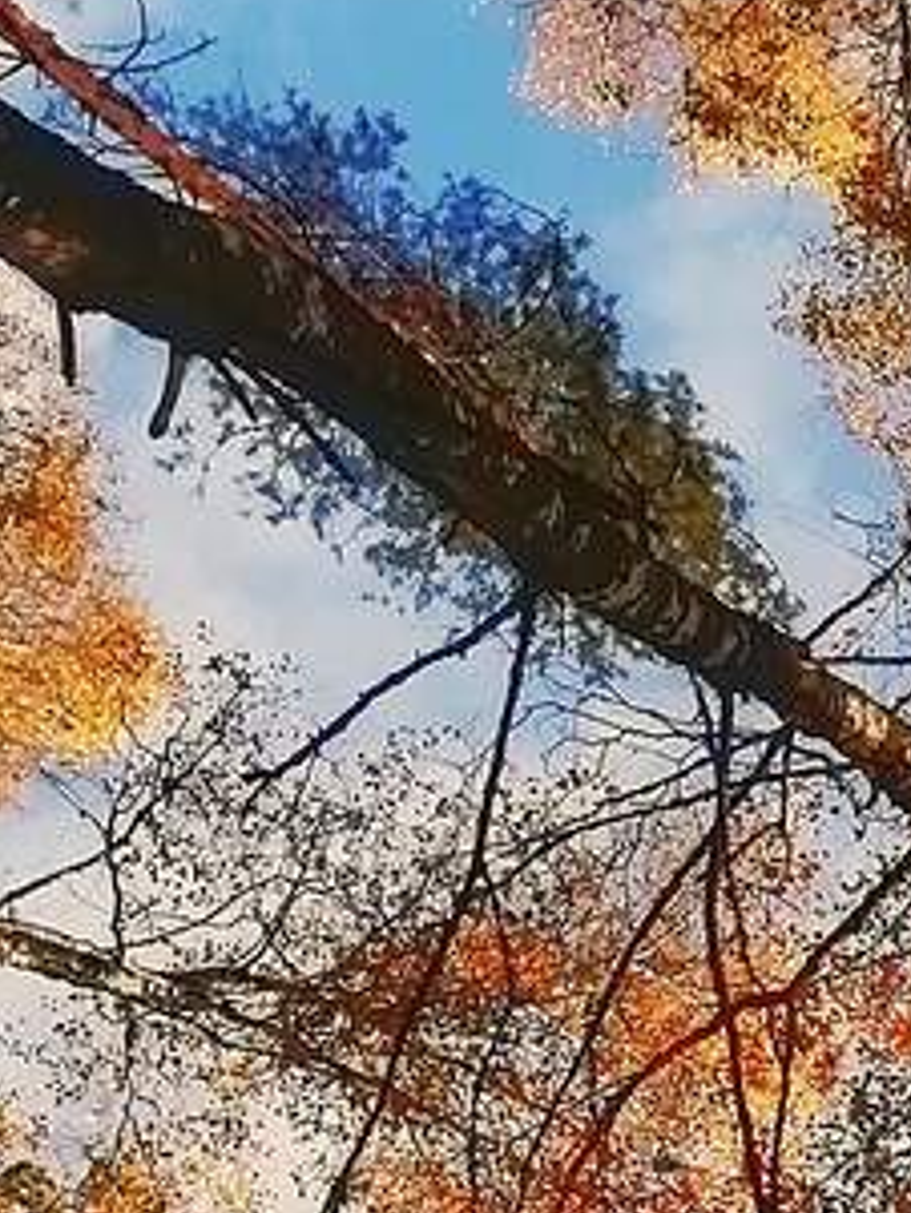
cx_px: 1786
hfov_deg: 11.2
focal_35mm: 121
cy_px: 1342
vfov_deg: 15.8
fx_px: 4243
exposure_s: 1/949
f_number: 2.2
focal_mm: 3.46
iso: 50
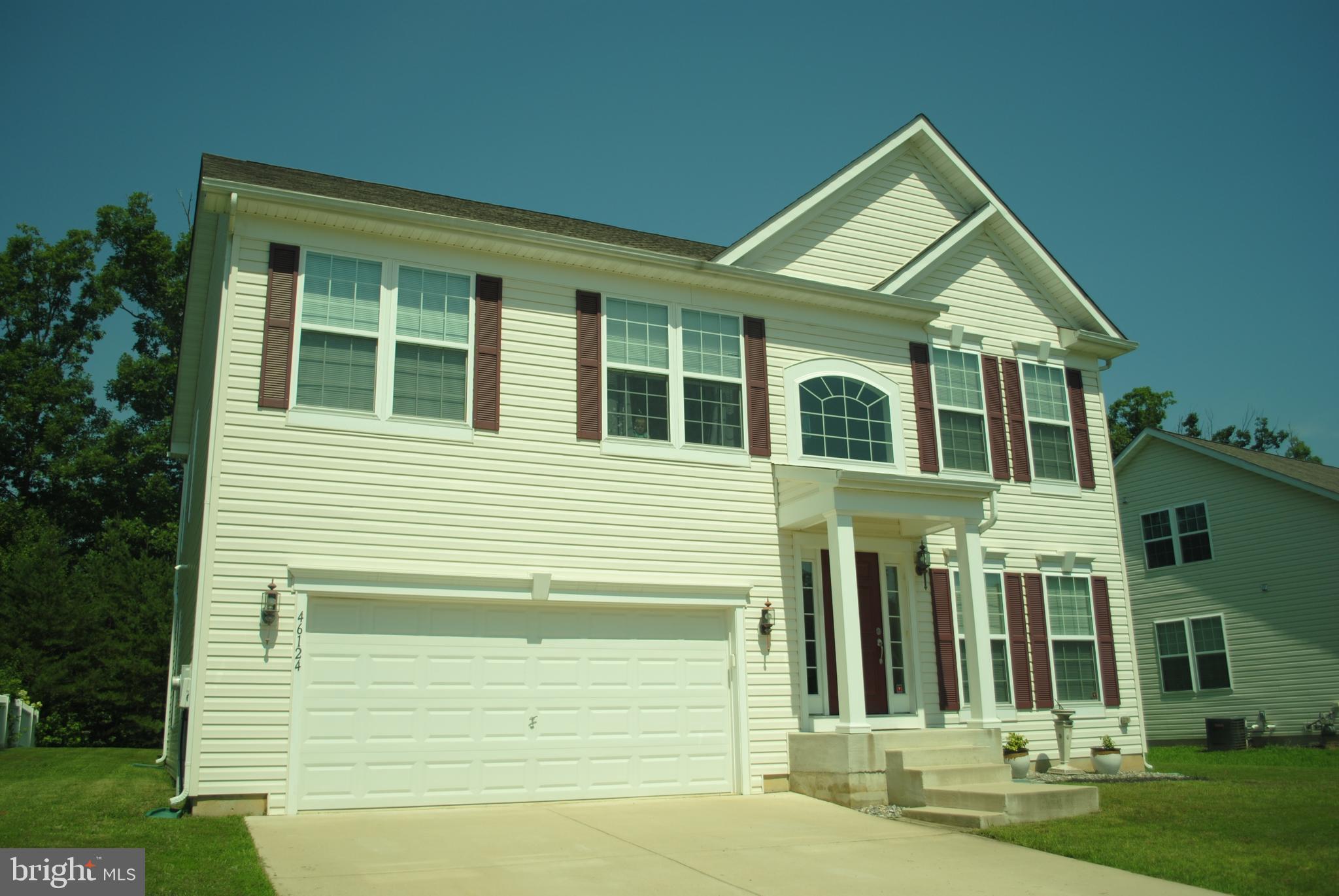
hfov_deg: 61.9
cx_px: 670
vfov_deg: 43.7
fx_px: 1117
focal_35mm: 30
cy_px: 448
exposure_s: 1/1600
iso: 100
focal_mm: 20
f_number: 3.8
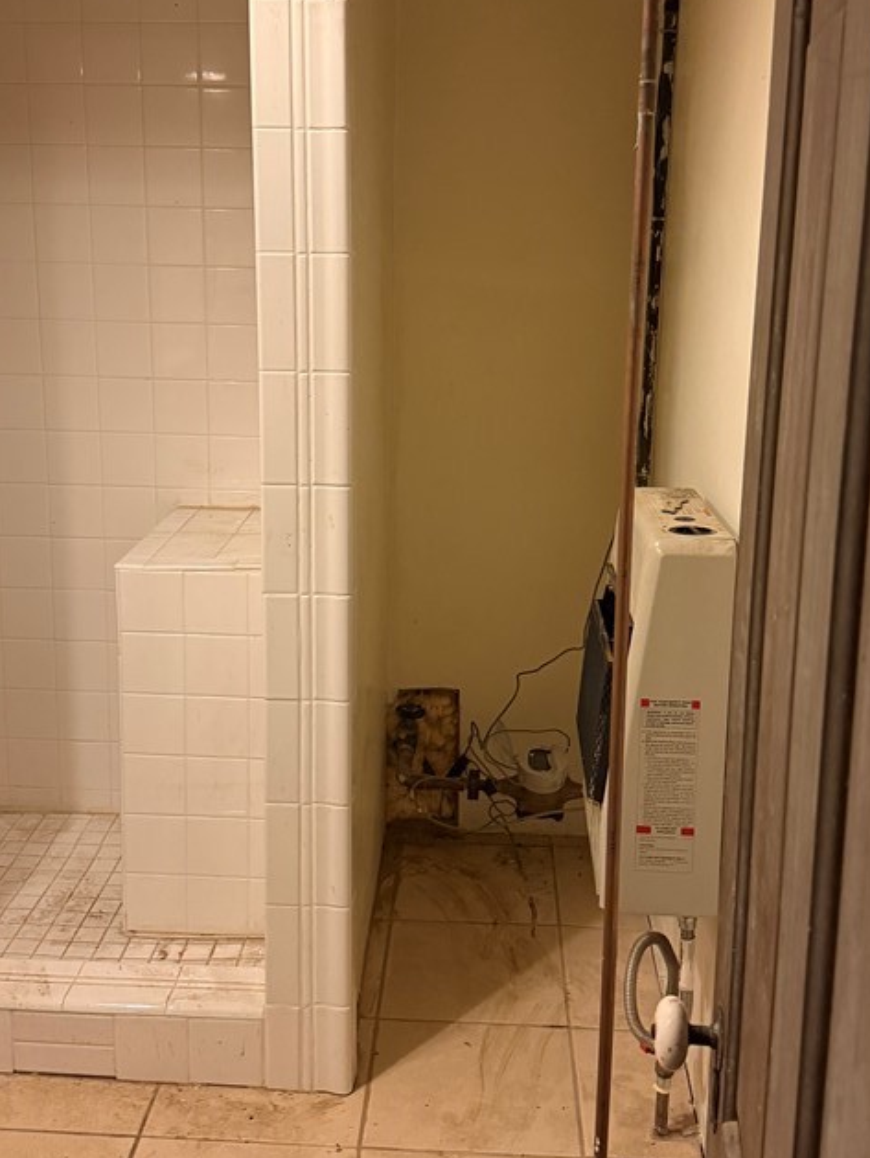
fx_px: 1306
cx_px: 423
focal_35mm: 39
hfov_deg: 36.8
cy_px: 533
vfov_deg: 47.8
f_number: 1.78
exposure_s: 1/60
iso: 800
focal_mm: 6.76
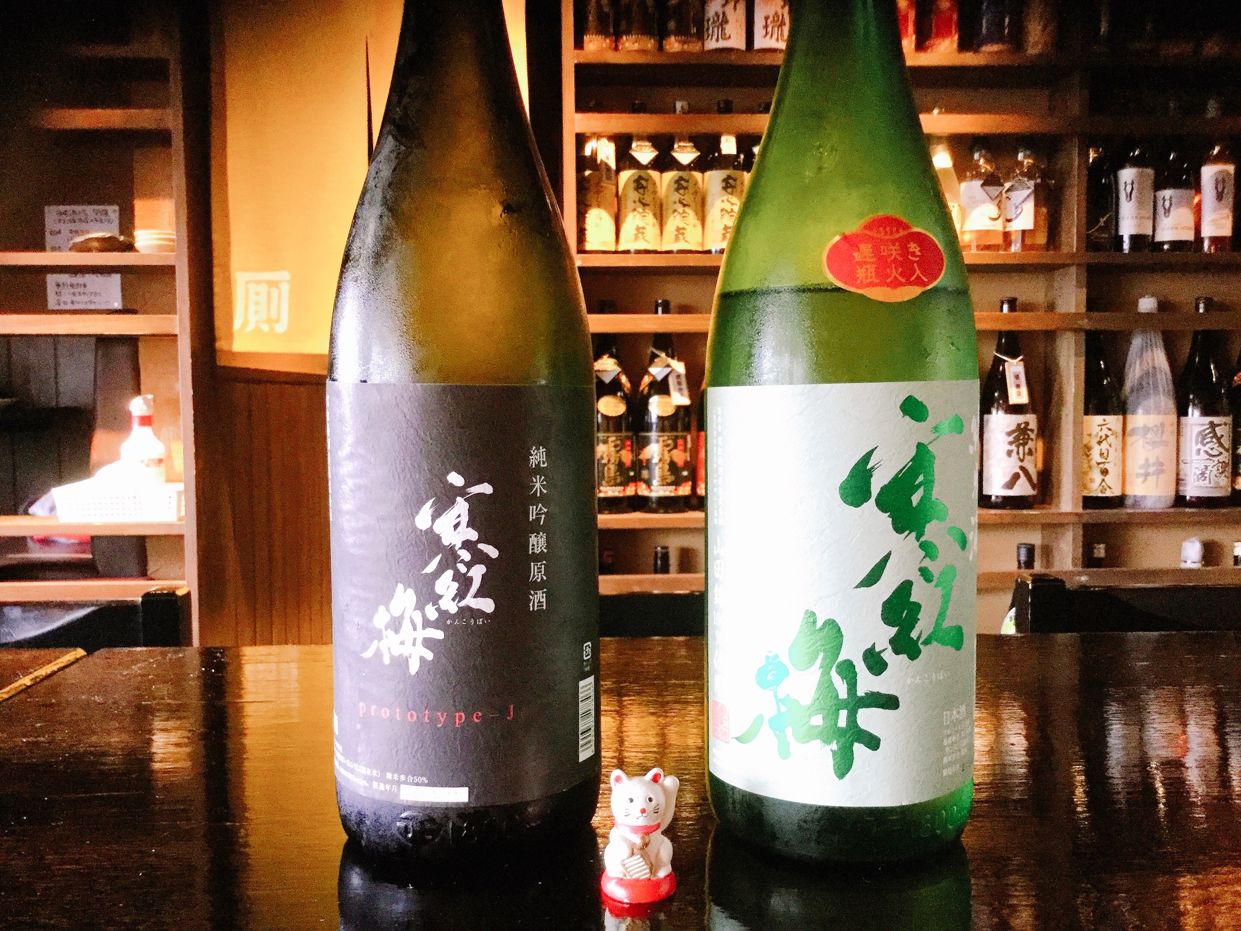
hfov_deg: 58.4
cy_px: 466
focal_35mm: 31
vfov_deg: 45.4
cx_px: 620
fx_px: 1111
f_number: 2.4
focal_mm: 3.3
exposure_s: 1/17
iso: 250
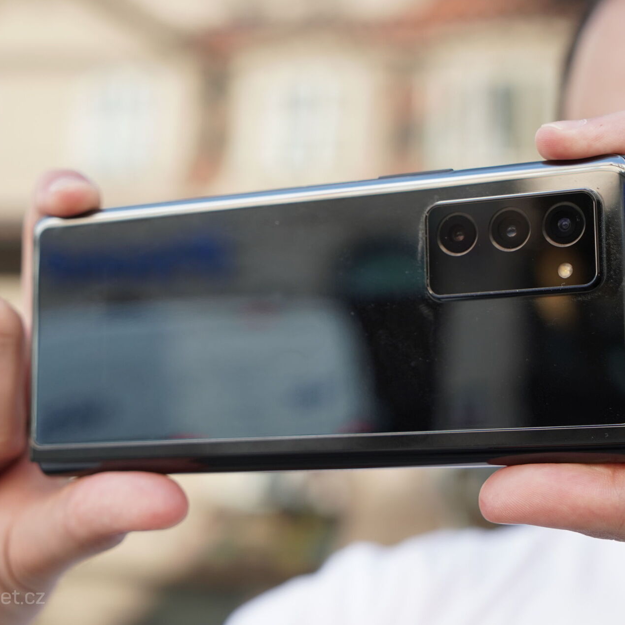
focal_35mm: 76
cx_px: 343
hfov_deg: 22.8
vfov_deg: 22.8
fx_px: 1552
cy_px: 311
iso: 500
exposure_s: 1/250
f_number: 6.3
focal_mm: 59
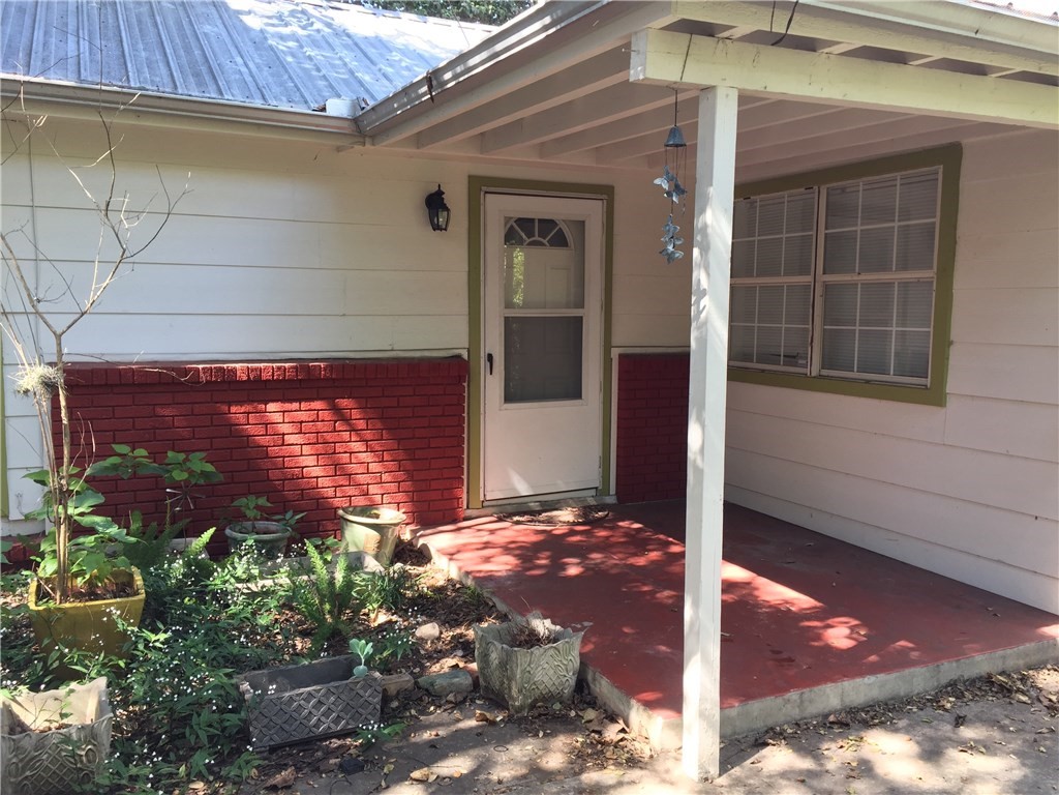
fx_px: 887
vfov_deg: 48.2
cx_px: 530
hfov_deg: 61.7
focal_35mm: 29
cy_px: 398
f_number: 2.2
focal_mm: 4.15
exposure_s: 1/40
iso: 32
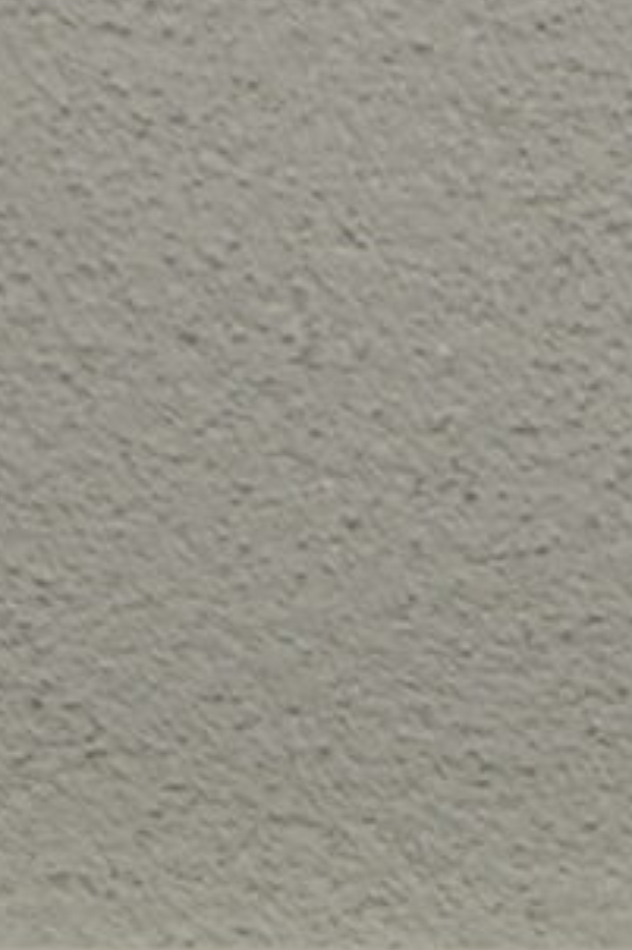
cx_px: 1189
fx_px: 10070
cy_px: 2358
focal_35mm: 382
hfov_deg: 3.6
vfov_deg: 5.2
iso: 220
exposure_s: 1/125
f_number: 5.6
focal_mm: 30
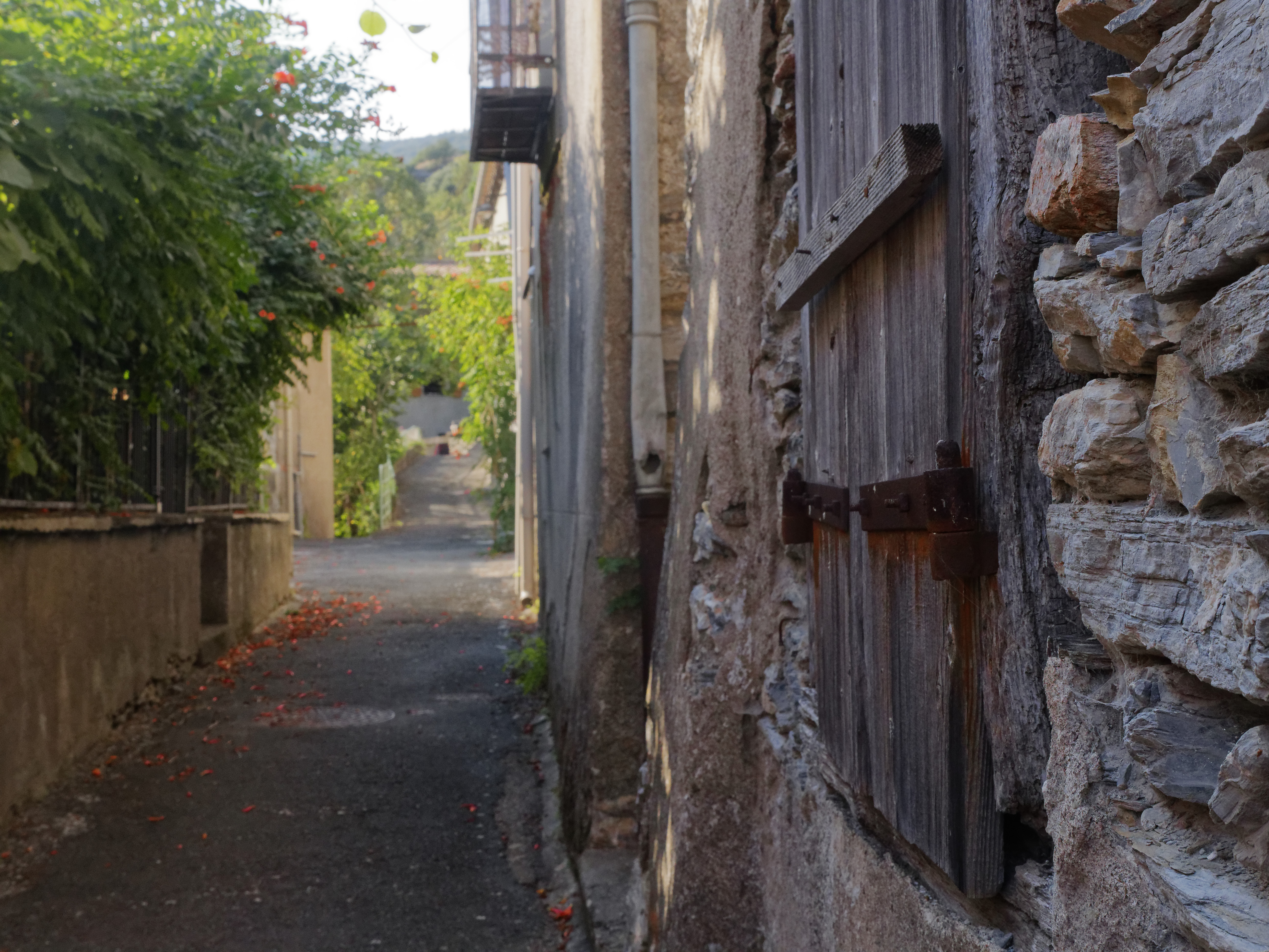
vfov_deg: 30.3
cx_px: 634
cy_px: 476
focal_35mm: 48
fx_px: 1760
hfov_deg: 39.7
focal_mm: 24
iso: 1600
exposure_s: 1/50
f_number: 11
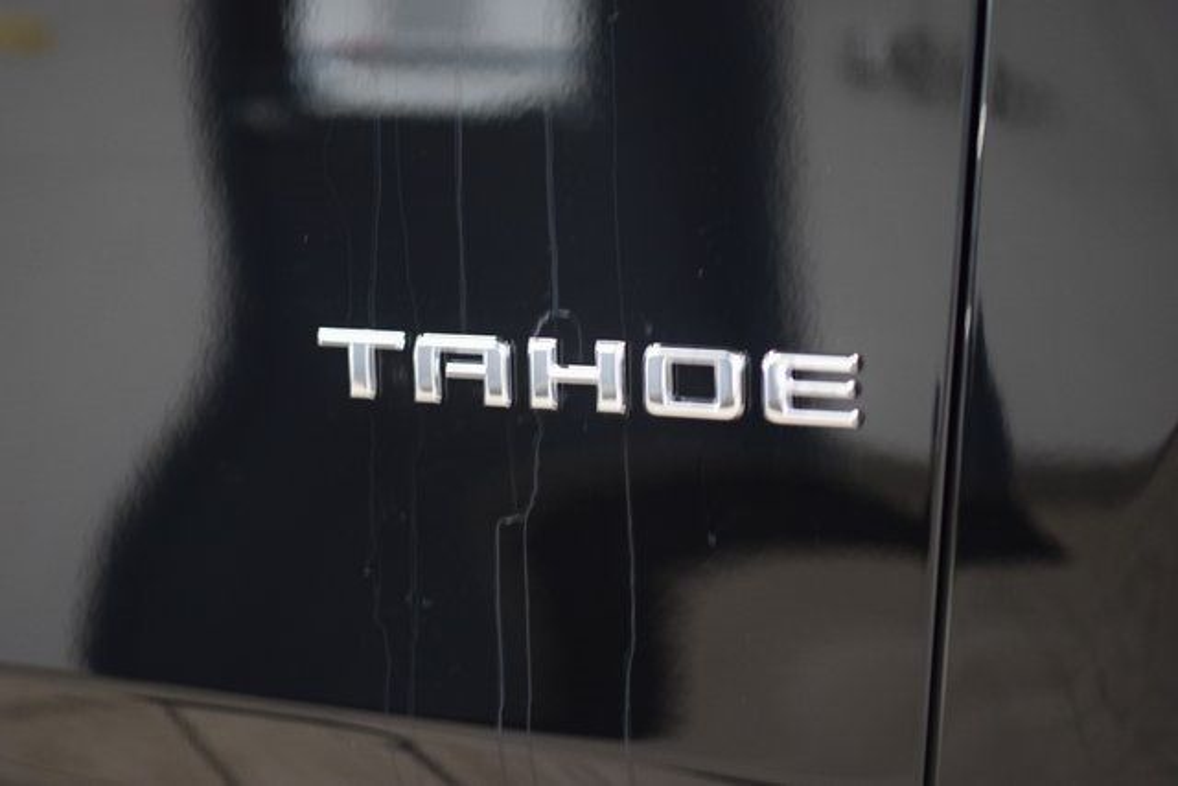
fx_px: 3436
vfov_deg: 13.0
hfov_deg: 19.5
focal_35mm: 105
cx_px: 589
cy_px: 393
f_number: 2.8
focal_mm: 70
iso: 1600
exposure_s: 1/25
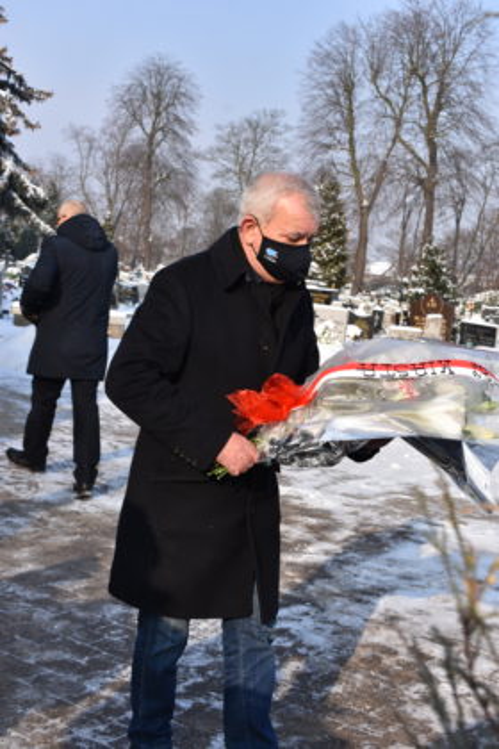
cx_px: 250
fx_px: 1060
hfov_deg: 26.5
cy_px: 374
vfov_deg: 38.9
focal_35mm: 51
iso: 200
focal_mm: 34
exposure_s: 1/500
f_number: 8
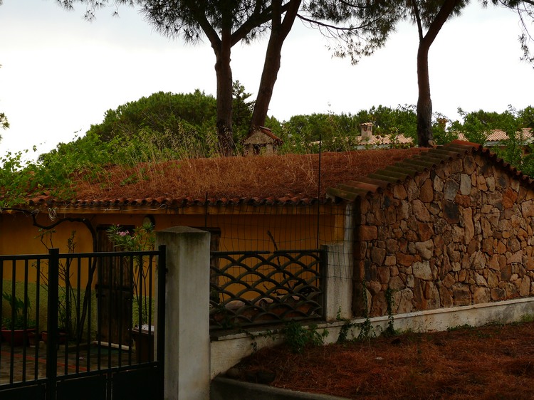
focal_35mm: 52
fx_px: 802
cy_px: 200
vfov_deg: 28.0
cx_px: 267
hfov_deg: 36.8
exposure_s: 1/200
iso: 100
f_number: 4
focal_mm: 11
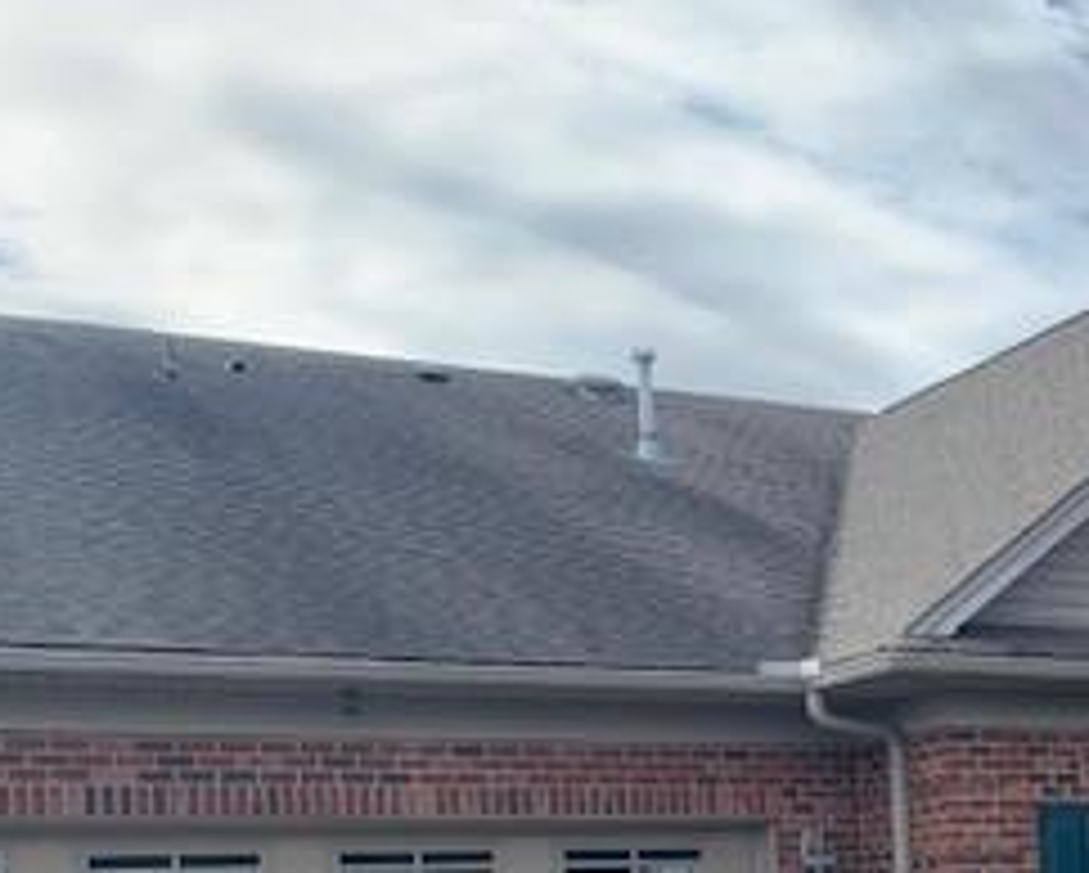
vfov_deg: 21.5
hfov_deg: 26.5
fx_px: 2161
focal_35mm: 67
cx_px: 1125
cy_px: 994
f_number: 1.8
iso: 25
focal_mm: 4.25
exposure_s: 1/1718
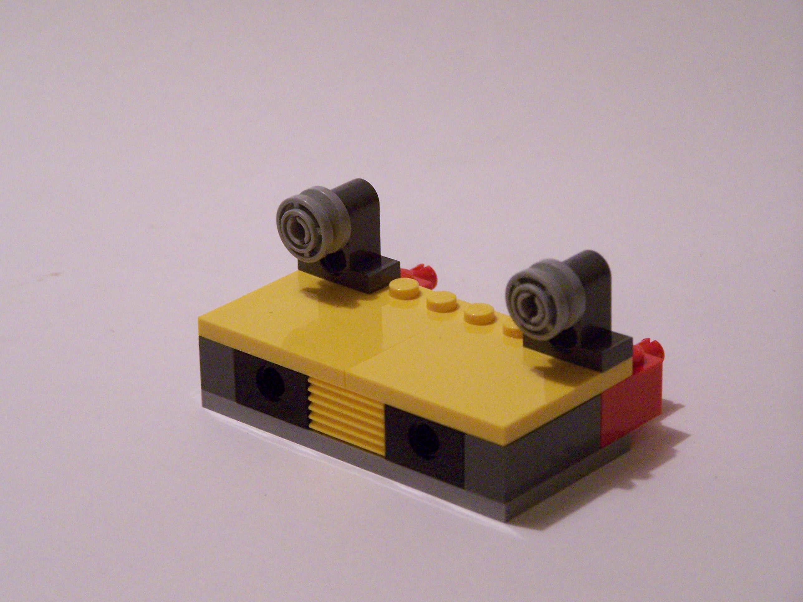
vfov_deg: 11.6
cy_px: 301
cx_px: 402
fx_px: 2969
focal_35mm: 128
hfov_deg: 15.4
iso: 400
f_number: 3.2
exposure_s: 1/30
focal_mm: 21.2
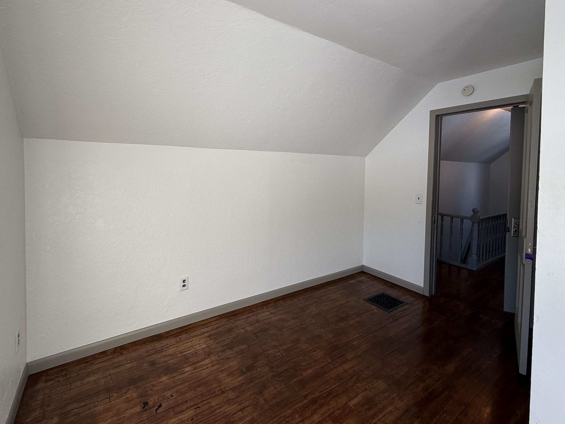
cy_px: 180
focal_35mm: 17
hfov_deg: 91.0
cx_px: 271
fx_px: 277
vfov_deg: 74.3
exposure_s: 1/164
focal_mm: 2.22
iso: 50
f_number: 2.2
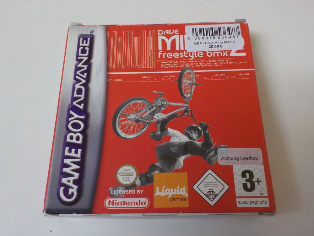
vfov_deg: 46.8
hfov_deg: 60.0
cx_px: 157
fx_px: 272
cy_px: 118
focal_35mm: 30
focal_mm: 4.1
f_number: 3.3
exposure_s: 1/30
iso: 200
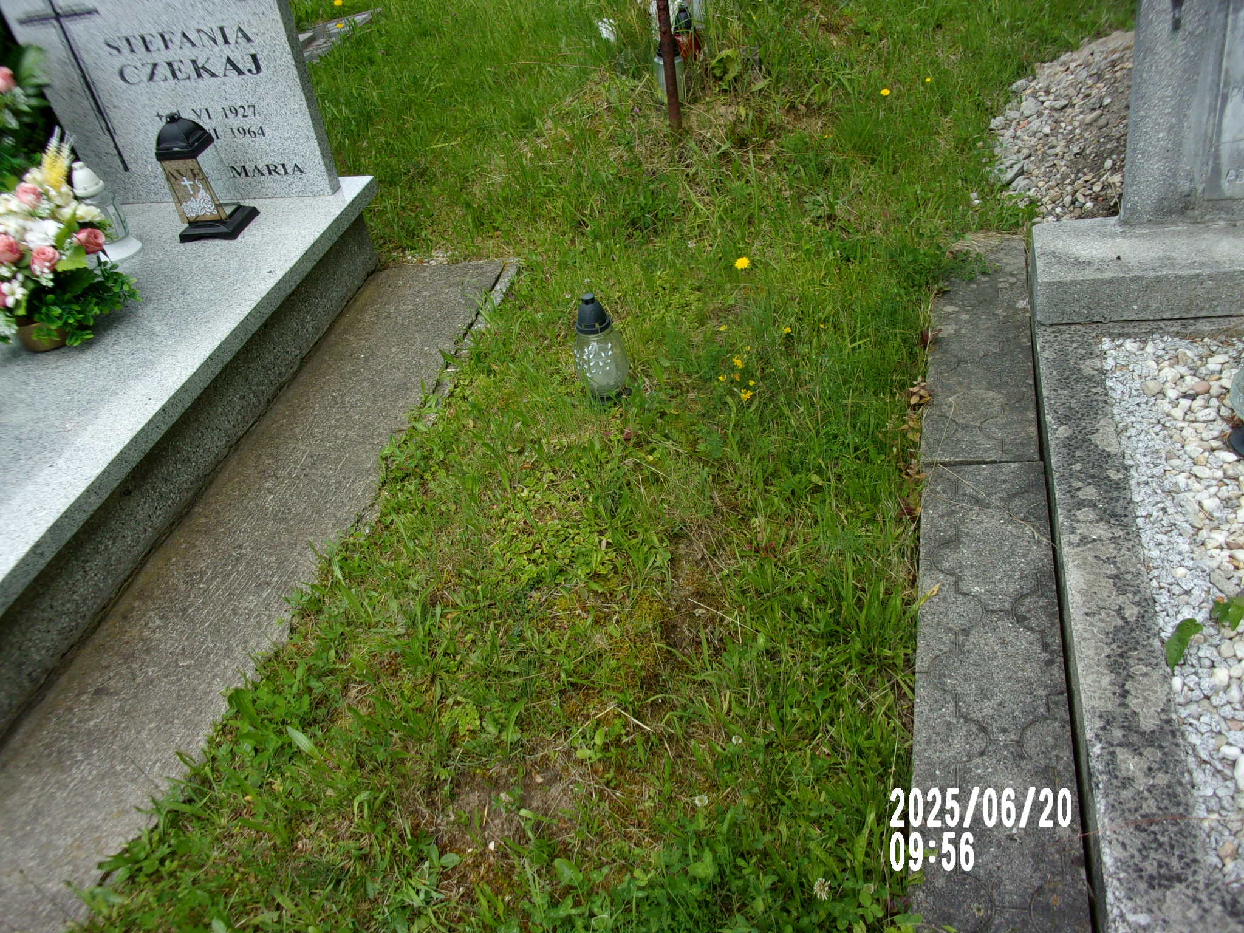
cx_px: 622
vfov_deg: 49.7
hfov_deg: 63.4
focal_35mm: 28
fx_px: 1006
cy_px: 466
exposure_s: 1/240
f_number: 3.9
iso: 80
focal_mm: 5.1
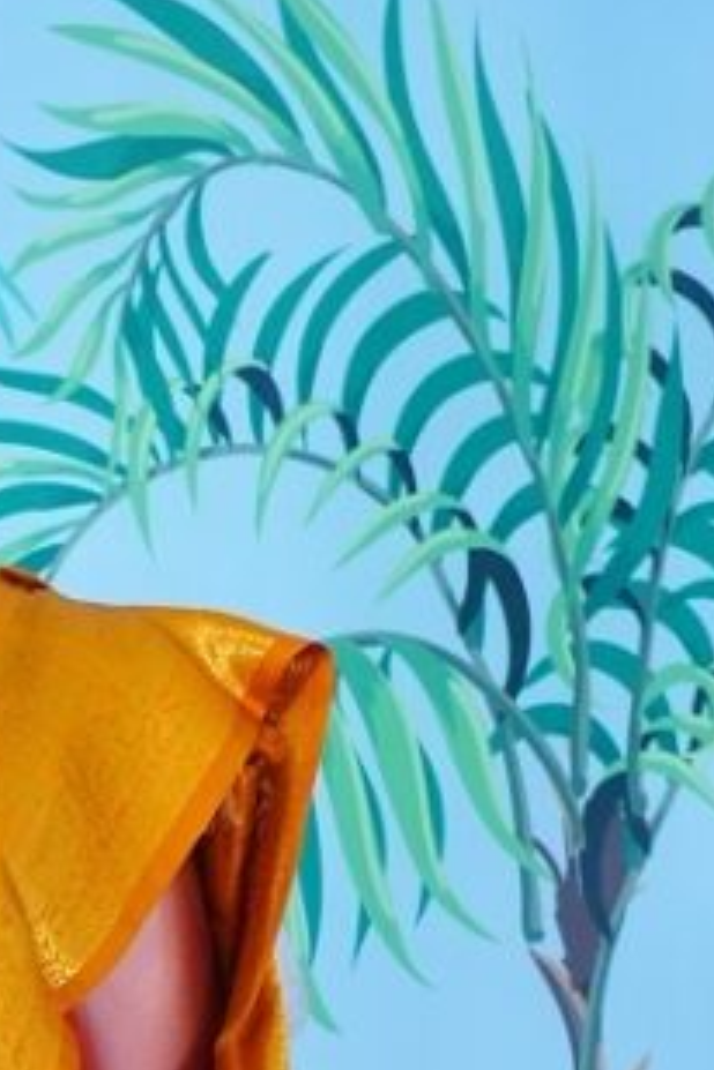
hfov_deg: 9.4
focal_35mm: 141
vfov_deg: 12.5
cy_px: 2256
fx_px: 4194
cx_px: -371
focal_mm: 29
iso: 1250
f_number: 5
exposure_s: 1/400
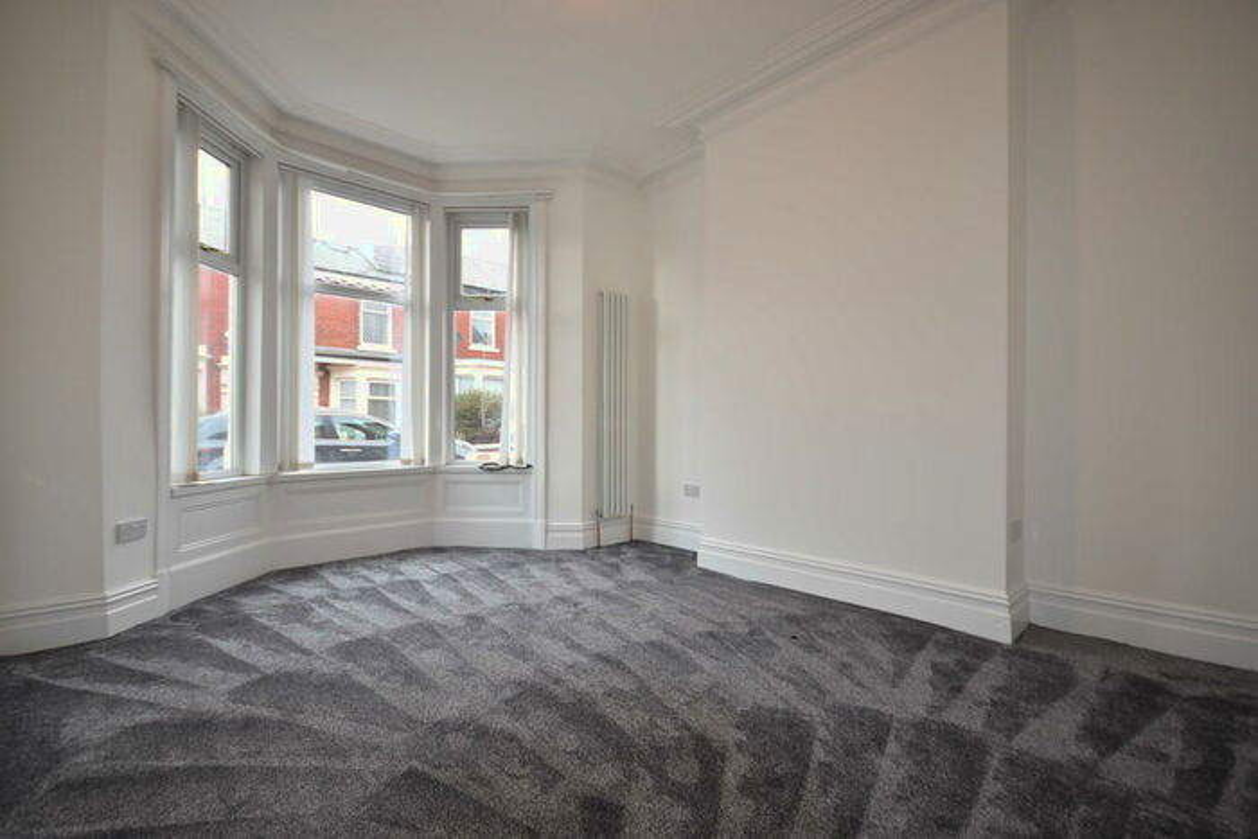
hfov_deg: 100.4
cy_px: 420
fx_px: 524
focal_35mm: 15
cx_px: 629
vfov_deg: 77.4
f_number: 4
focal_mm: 10
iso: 100
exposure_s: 1/15
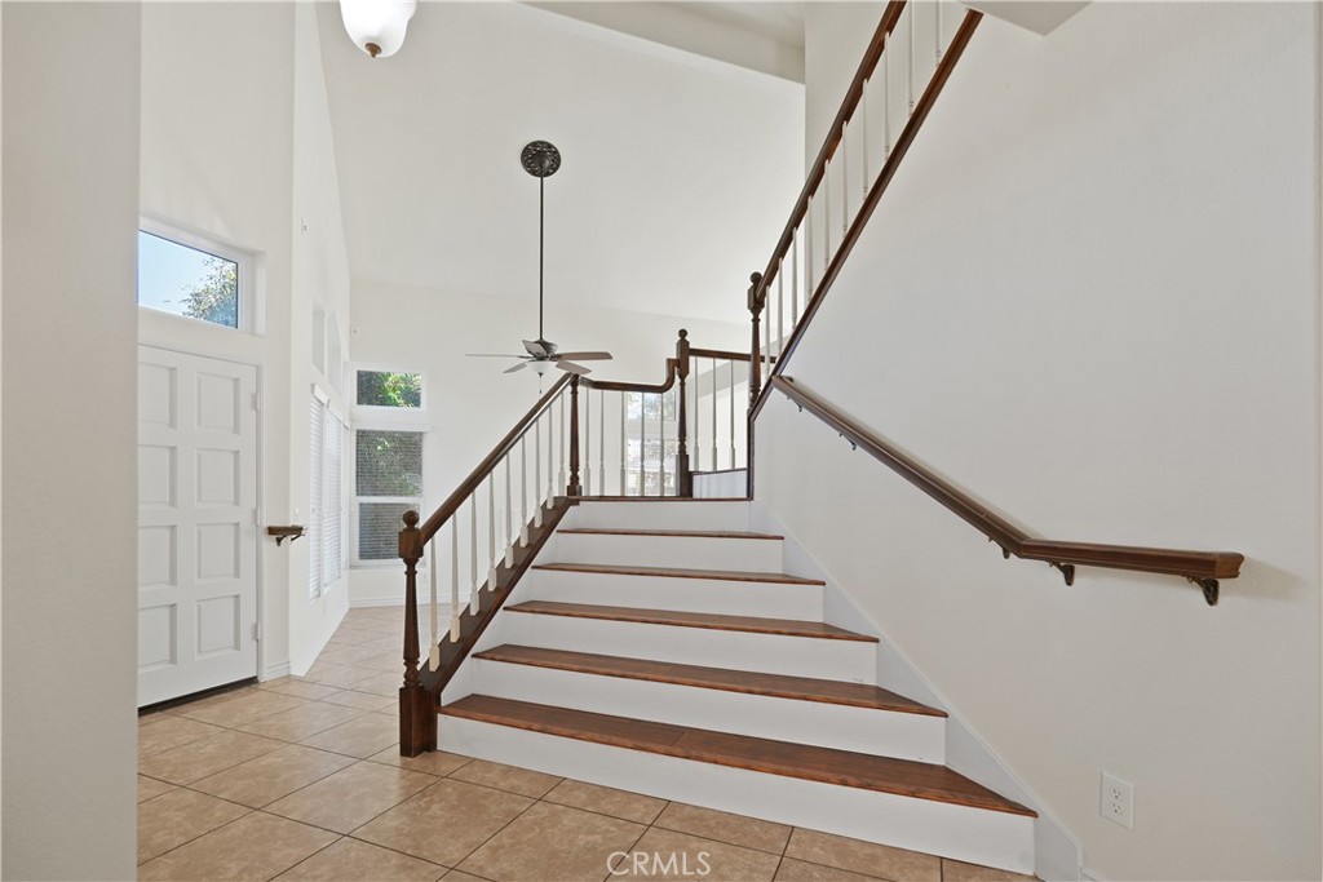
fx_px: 588
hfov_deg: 96.7
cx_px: 662
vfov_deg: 73.8
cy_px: 441
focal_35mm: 16
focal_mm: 16
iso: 400
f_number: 4
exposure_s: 1/15
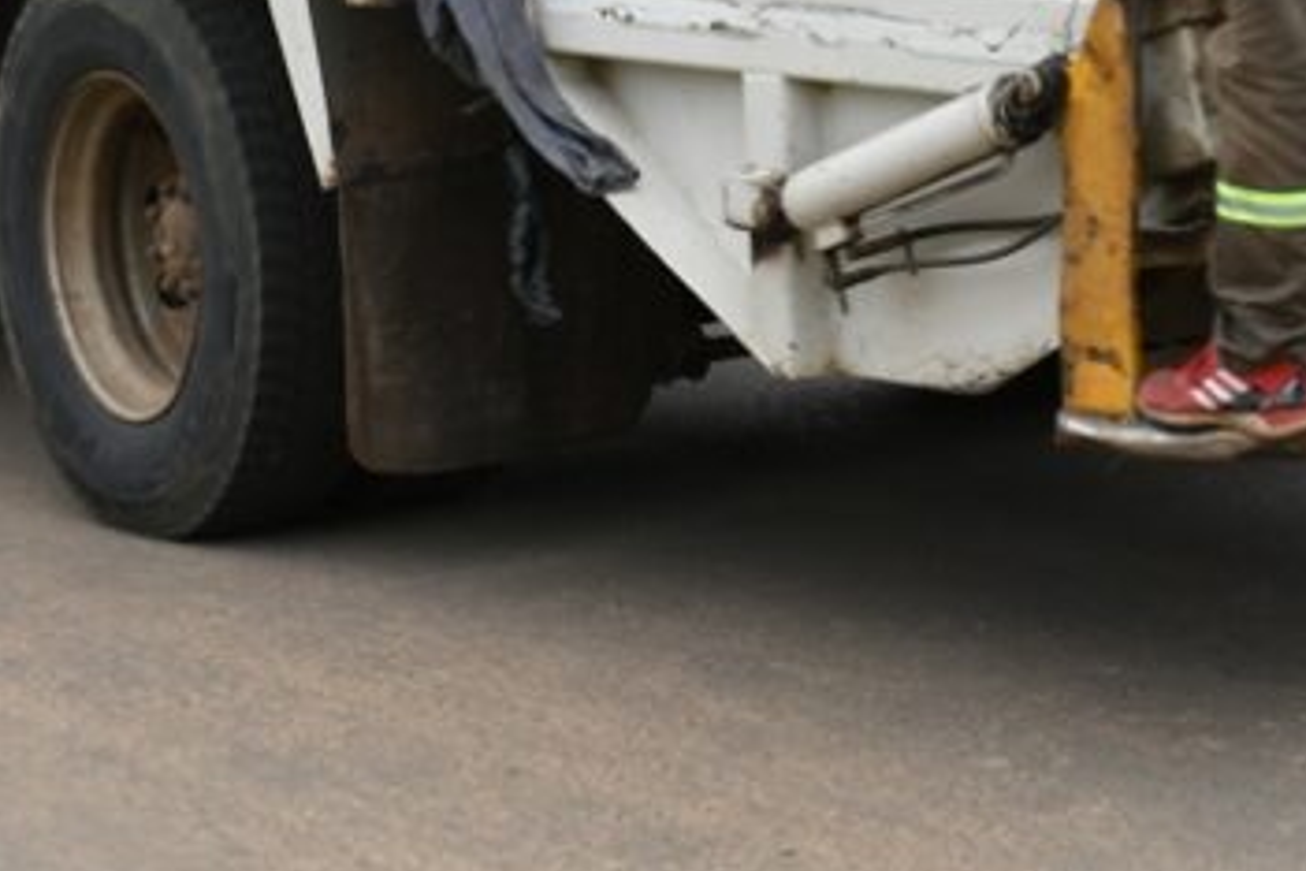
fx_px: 5296
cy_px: -424
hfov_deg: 14.1
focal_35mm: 146
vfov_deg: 9.2
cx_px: 659
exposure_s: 1/100
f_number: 7.1
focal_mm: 30
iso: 100
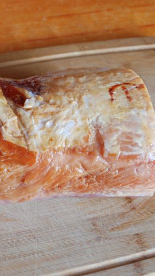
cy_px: 138
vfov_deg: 25.7
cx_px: 27
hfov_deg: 14.5
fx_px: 605
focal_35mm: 83
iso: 400
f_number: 4.5
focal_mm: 35
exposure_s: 1/40
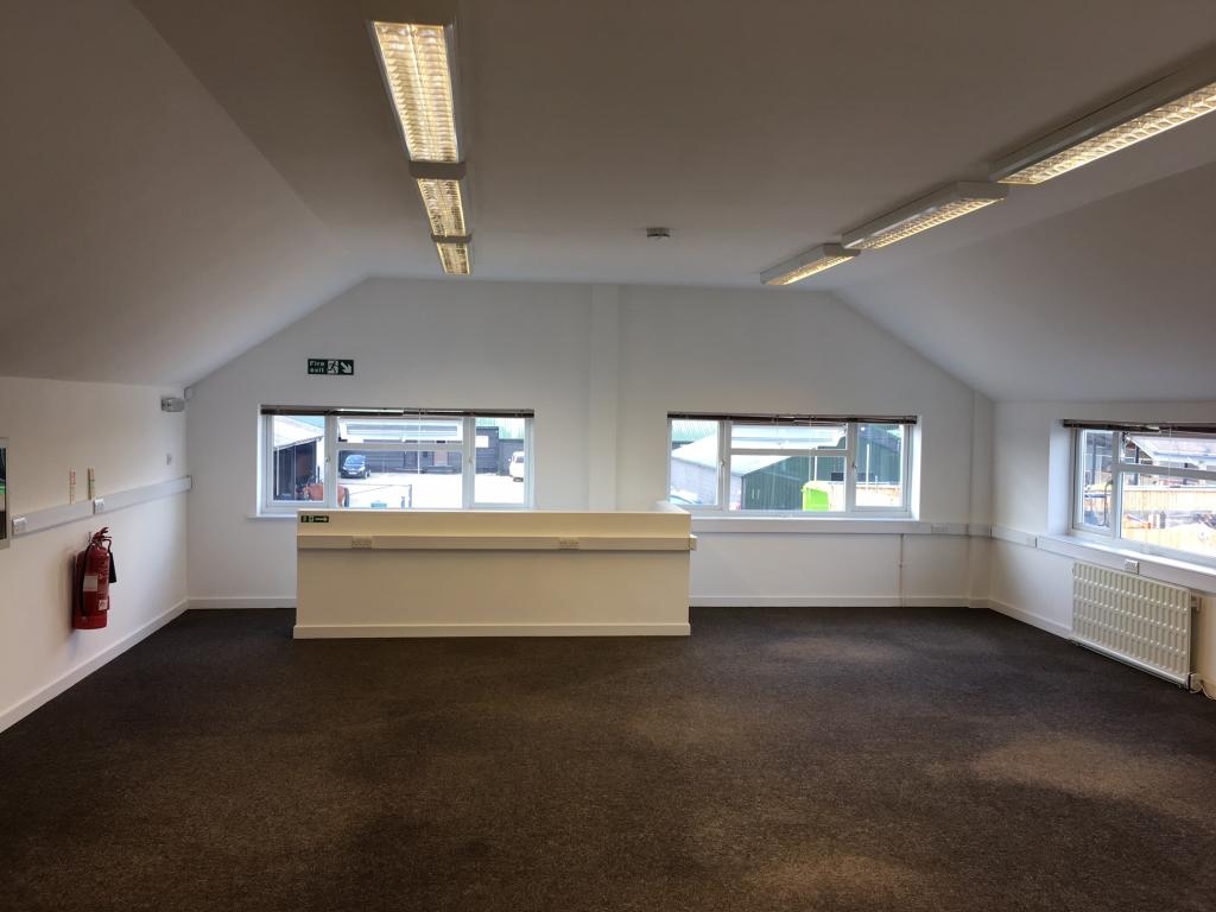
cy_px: 456
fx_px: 1019
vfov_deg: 48.2
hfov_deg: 61.7
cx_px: 608
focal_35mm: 29
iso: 25
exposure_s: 1/50
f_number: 2.2
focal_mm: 4.15
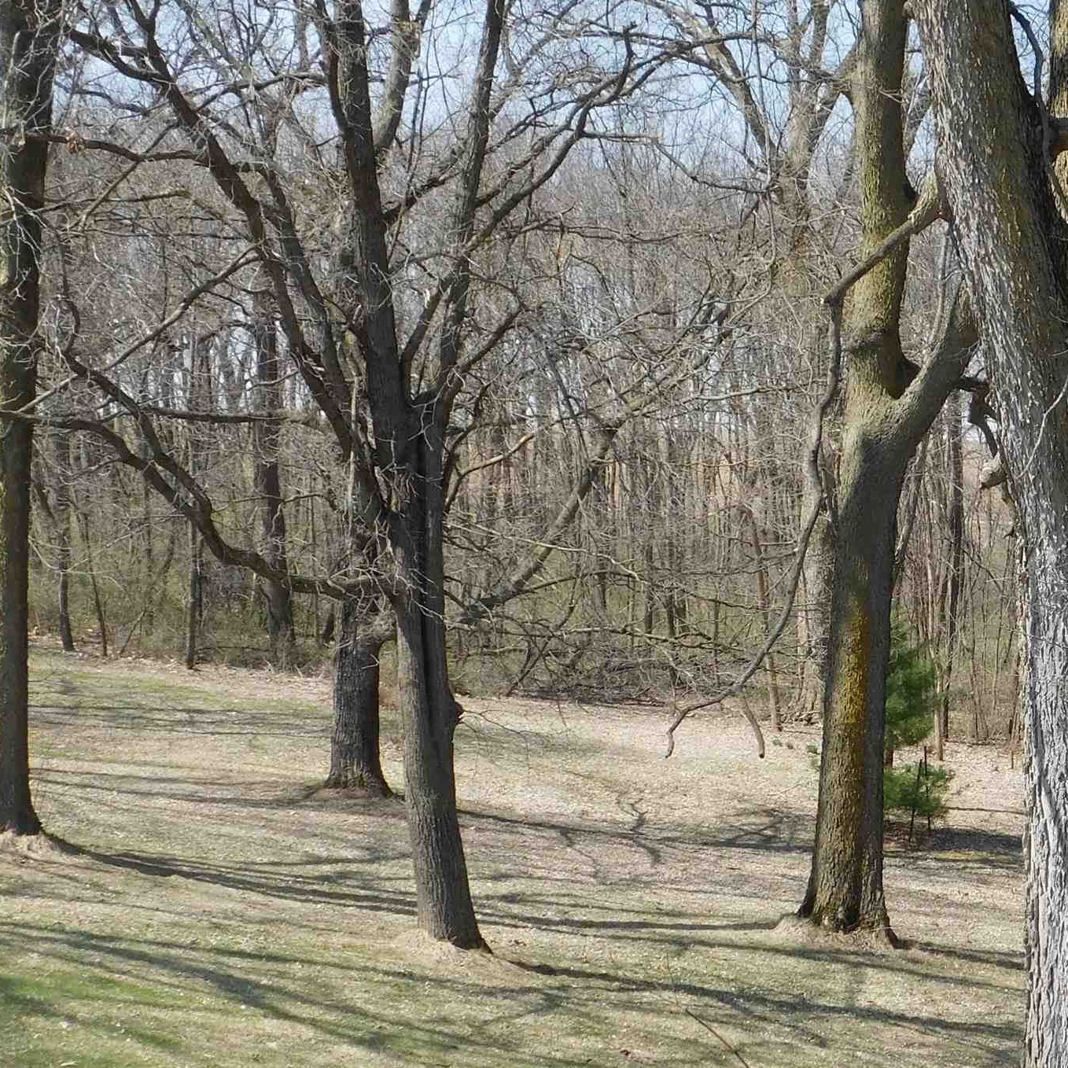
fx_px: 2513
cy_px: 673
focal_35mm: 72
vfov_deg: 23.9
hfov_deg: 23.4
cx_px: 946
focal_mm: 6.3
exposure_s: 1/640
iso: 125
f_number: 3.5
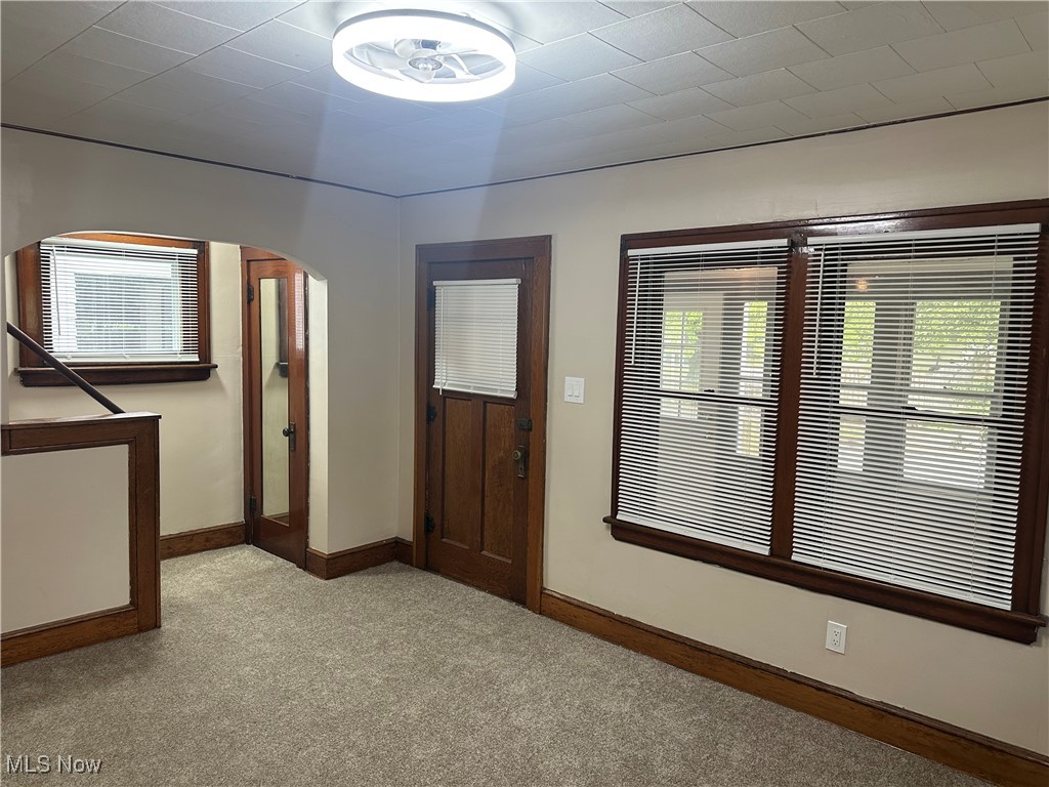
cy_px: 394
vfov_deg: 56.8
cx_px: 524
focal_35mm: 24
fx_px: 727
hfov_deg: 71.6
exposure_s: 1/60
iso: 160
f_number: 1.78
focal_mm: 6.86
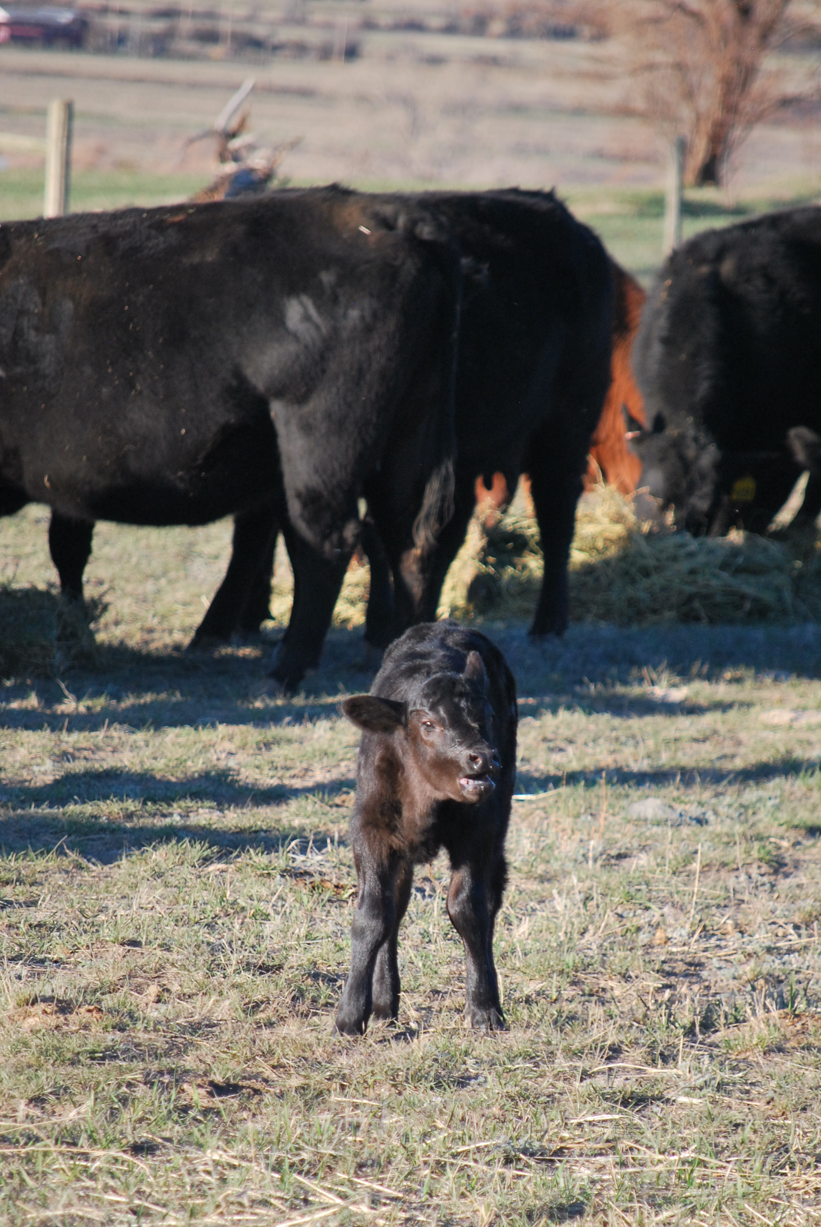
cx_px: 465
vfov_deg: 5.7
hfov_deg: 3.8
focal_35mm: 364
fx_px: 12416
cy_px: 724
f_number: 5.6
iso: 450
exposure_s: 1/500
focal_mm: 200
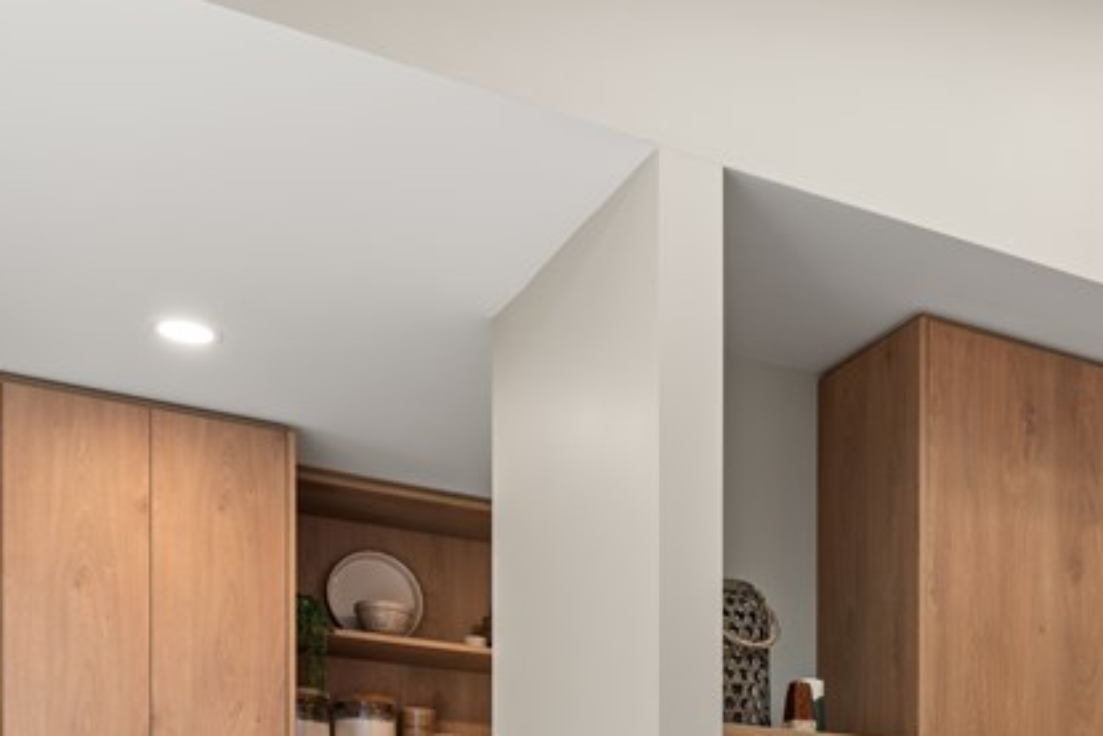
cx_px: 967
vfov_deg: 22.7
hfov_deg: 36.1
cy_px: 999
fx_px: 1594
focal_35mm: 52
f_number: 6.3
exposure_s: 1/8
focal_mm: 18
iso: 400
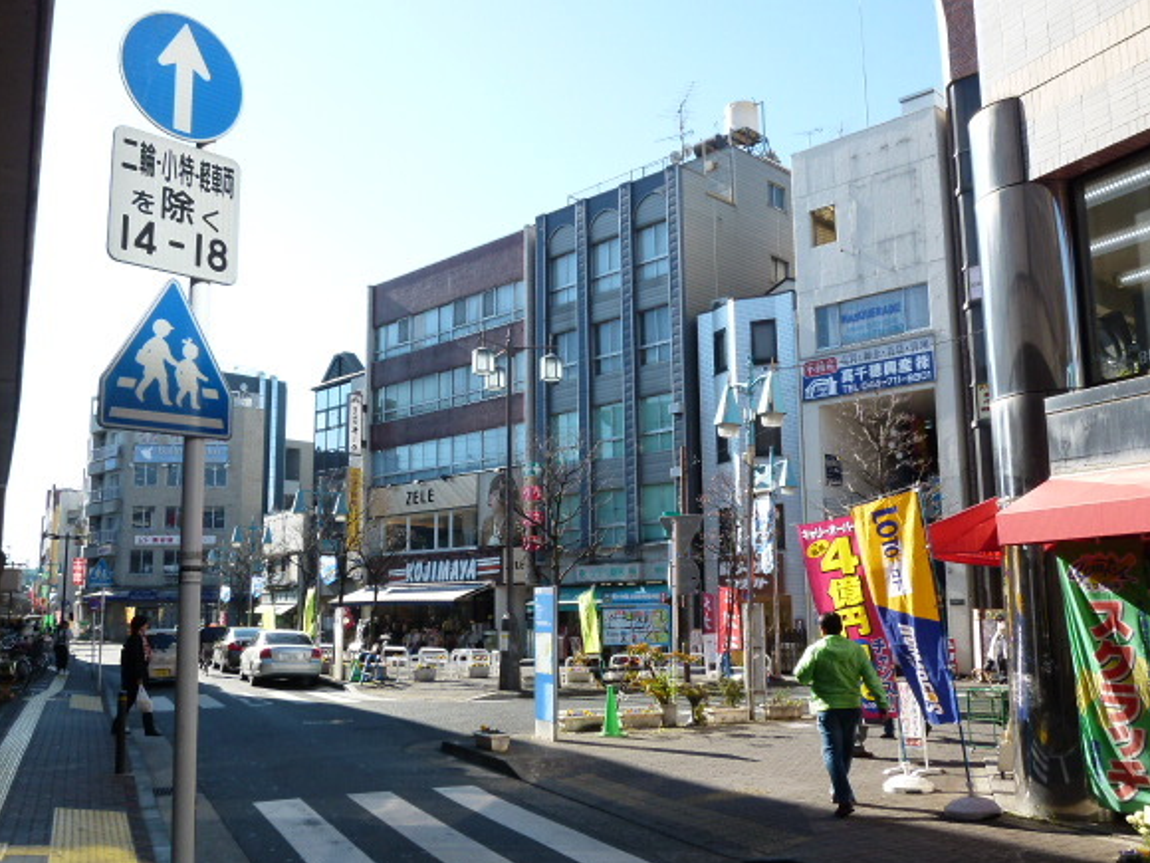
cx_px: 565
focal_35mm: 32
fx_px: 1063
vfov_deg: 44.2
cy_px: 444
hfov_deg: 56.8
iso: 100
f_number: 4
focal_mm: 5.1
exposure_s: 1/400
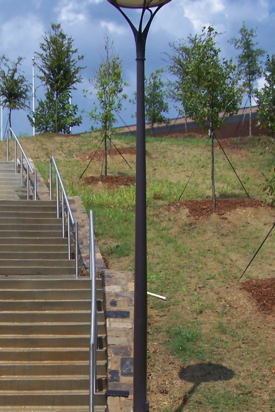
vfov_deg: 25.1
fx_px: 917
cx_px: 3
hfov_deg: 16.7
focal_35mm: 80
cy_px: 312
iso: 64
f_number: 4
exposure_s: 1/1000
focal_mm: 6.3
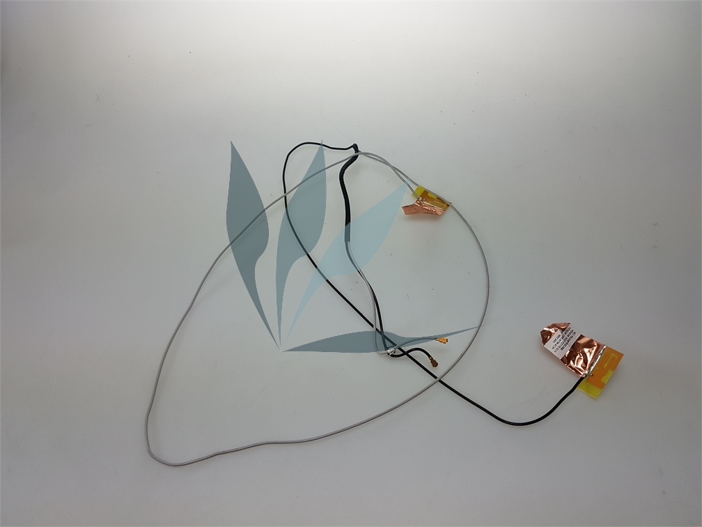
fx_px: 527
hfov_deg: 67.3
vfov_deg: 53.1
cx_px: 351
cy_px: 264
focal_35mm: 26
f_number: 1.7
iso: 40
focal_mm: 4.2
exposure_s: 1/157
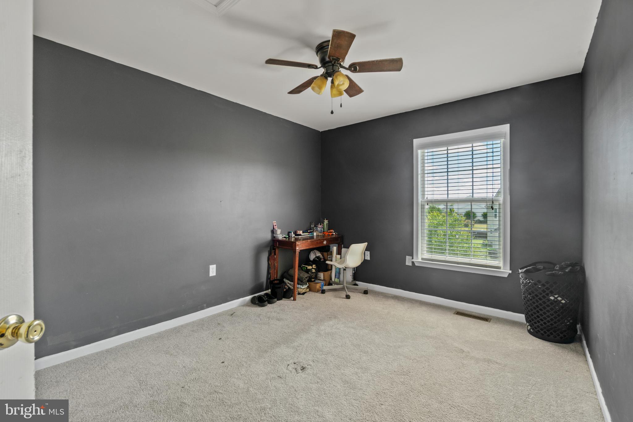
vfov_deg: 77.3
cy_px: 211
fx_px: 264
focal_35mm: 15
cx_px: 316
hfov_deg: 100.4
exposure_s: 1/2
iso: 100
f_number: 8
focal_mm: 10
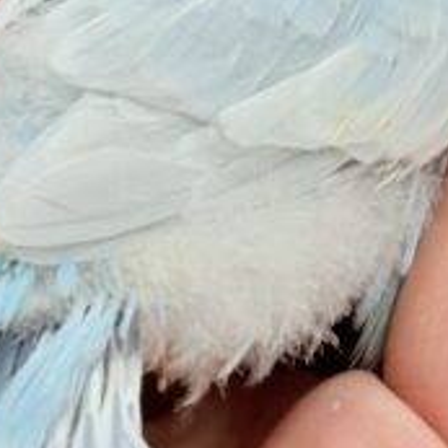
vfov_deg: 10.2
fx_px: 2489
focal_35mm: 170
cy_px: -47
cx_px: 461
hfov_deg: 10.2
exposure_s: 1/100
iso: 80
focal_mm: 5.96
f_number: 1.6
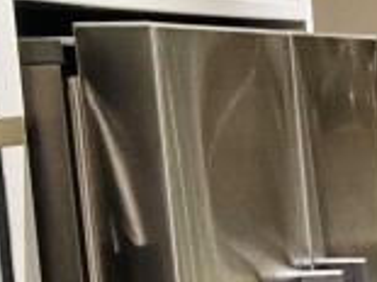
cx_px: 1189
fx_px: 1654
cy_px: 343
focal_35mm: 152
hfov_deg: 9.6
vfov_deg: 9.6
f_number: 2.2
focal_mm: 2.71
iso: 125
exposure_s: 1/50
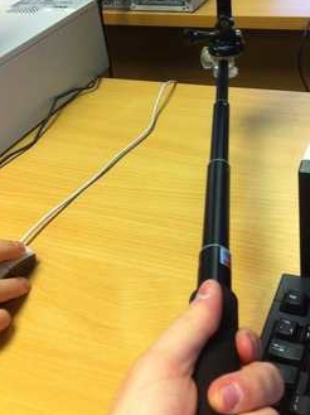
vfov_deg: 37.4
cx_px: 193
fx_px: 610
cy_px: 168
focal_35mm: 51
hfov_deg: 28.4
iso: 100
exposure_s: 1/25
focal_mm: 3.85
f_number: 2.8
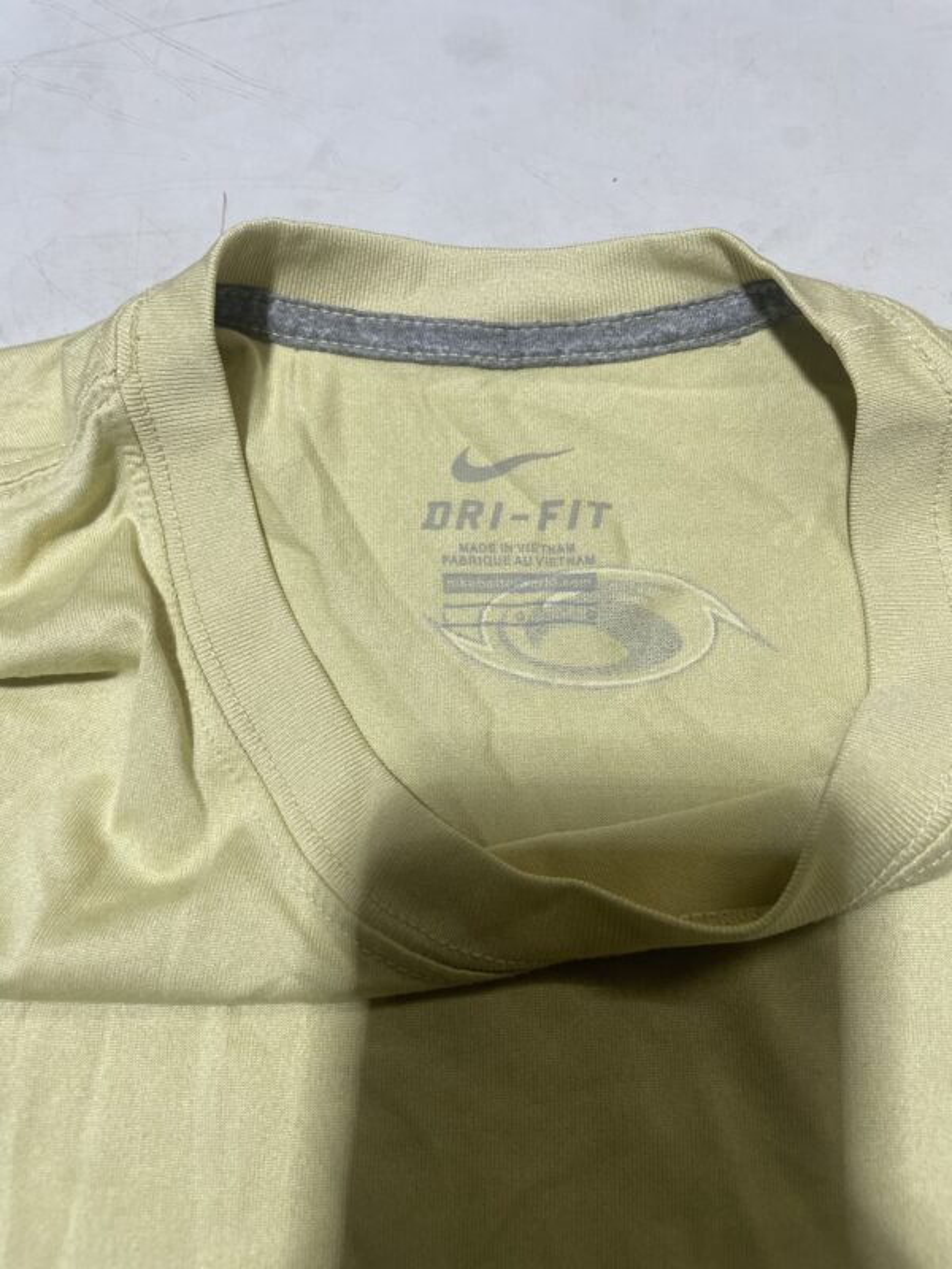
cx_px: 476
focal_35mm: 26
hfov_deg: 53.1
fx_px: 953
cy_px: 634
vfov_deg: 67.3
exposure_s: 1/100
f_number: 1.6
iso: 64
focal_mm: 4.2
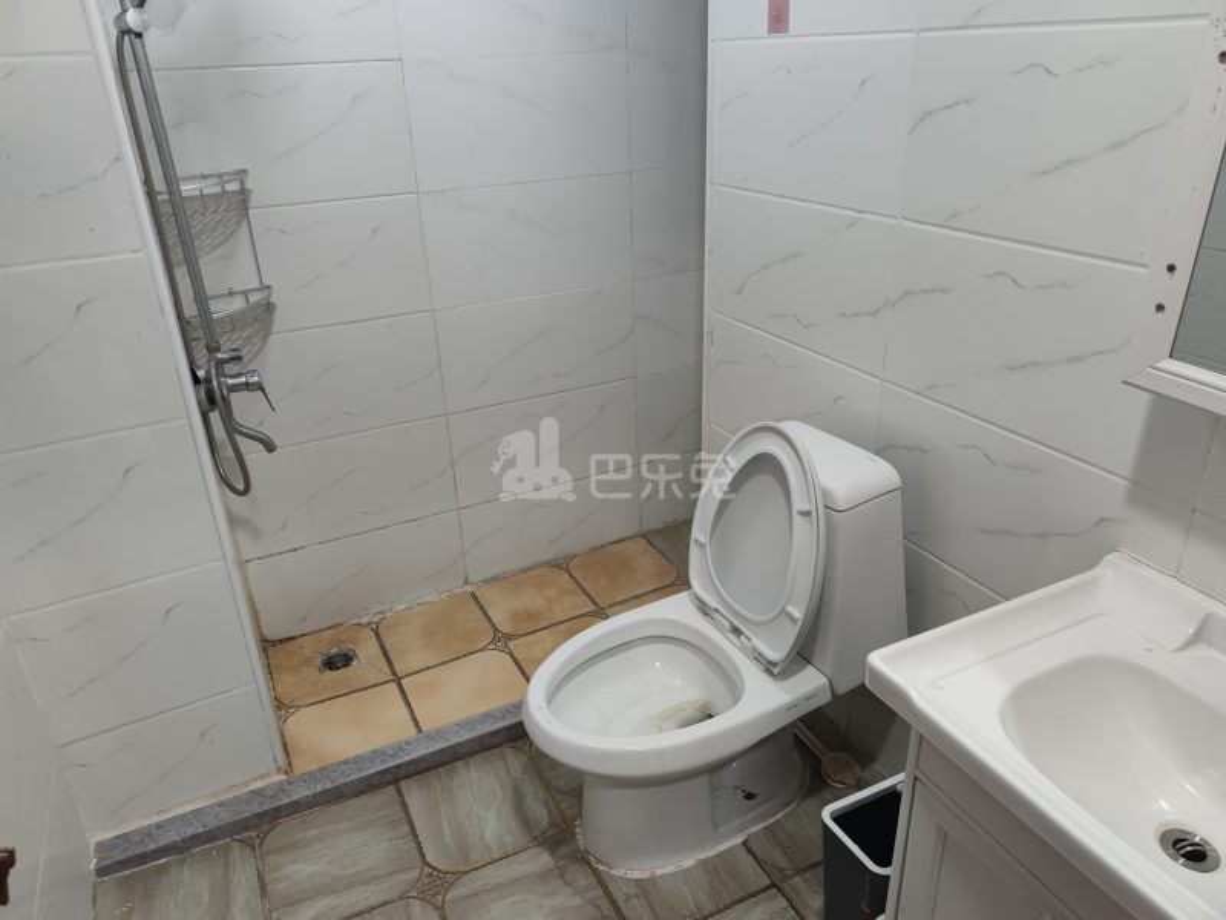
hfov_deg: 71.6
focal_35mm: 24
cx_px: 613
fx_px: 850
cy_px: 460
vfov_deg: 56.8
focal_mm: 6.78
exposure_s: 1/100
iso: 271
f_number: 1.85
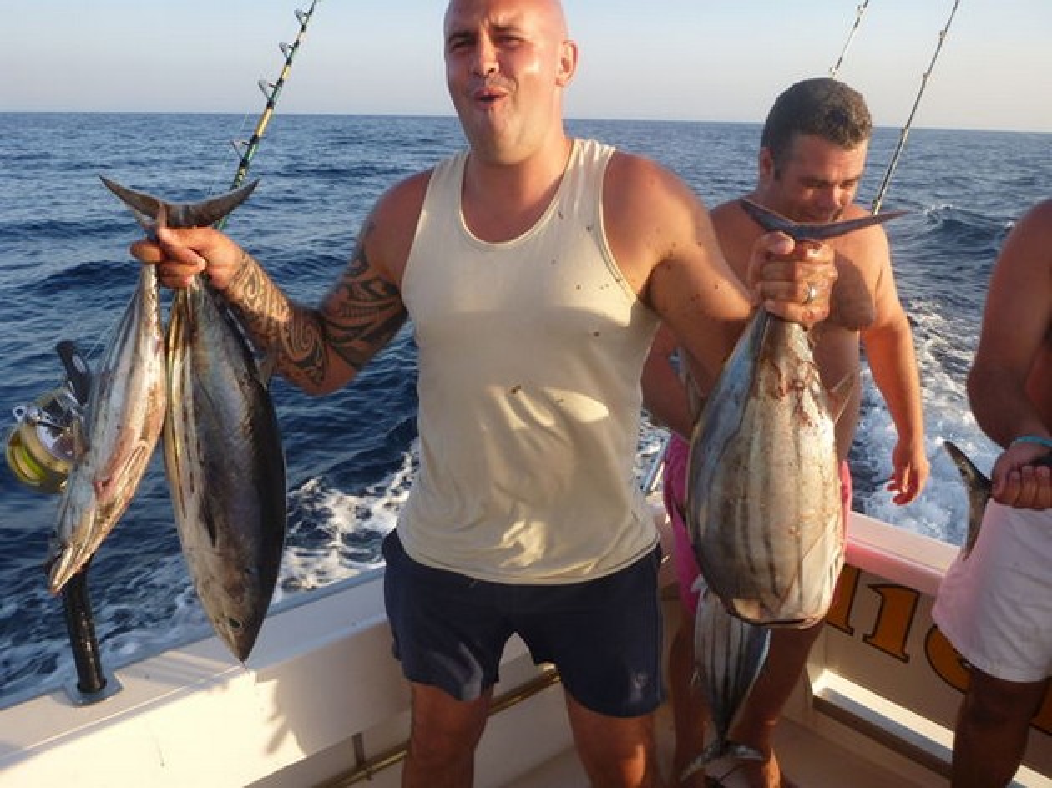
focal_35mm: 28
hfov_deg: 63.5
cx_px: 526
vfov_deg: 49.7
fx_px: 851
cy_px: 394
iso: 100
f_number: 3.3
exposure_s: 1/250
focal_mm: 4.9
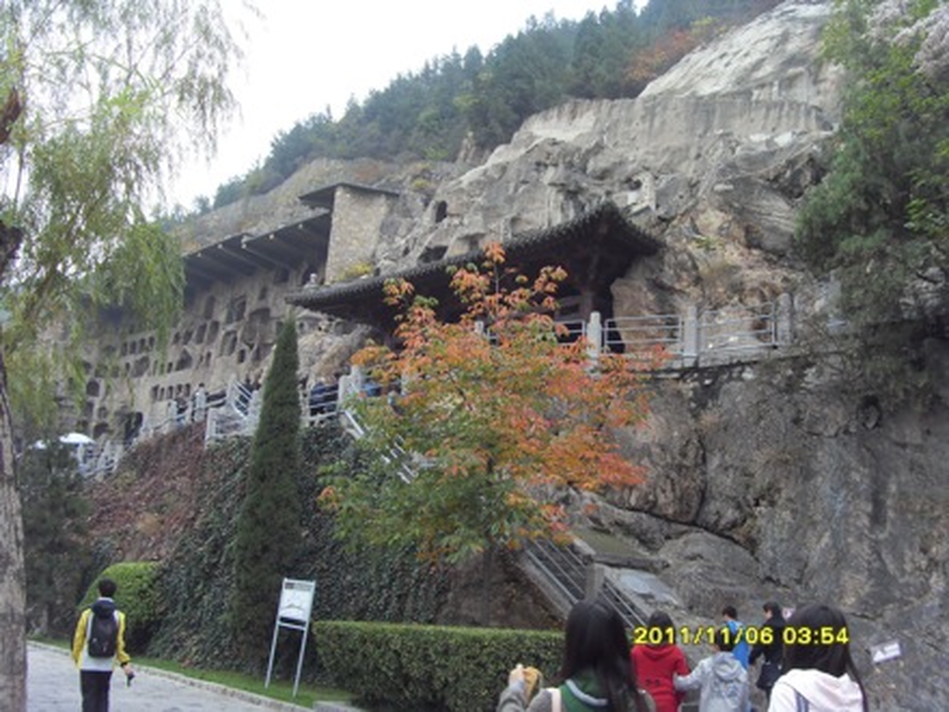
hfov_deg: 47.9
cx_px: 474
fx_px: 1069
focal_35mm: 39
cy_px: 356
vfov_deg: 36.8
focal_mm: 6.6
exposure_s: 1/60
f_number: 3.5
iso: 100
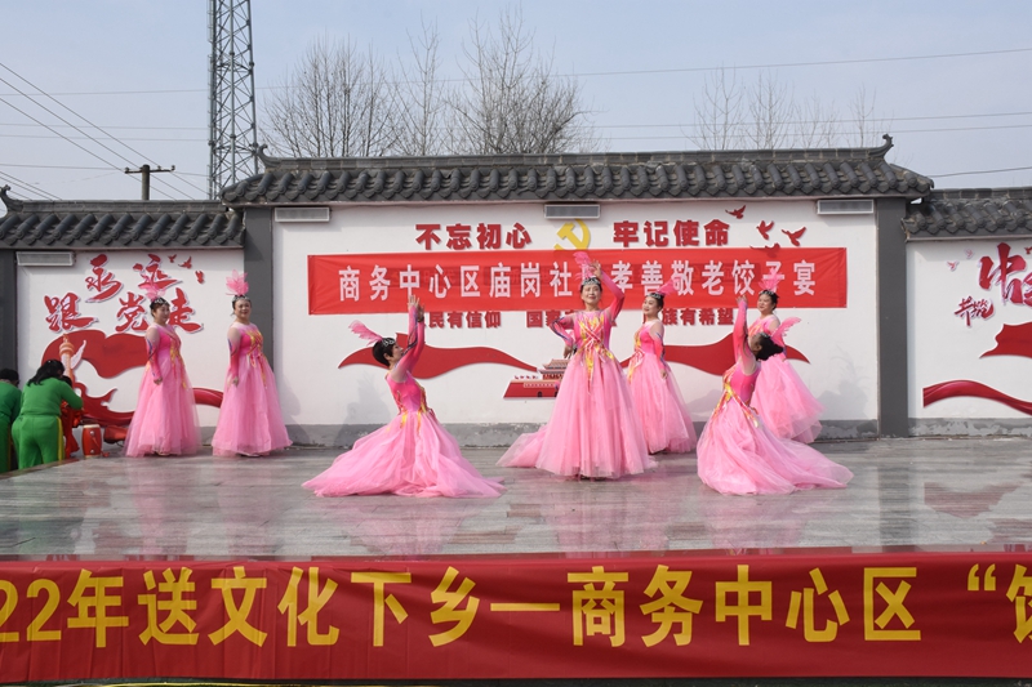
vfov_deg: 36.9
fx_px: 1032
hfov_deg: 53.1
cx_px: 516
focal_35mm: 36
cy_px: 344
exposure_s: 1/800
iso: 800
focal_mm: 24
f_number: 14
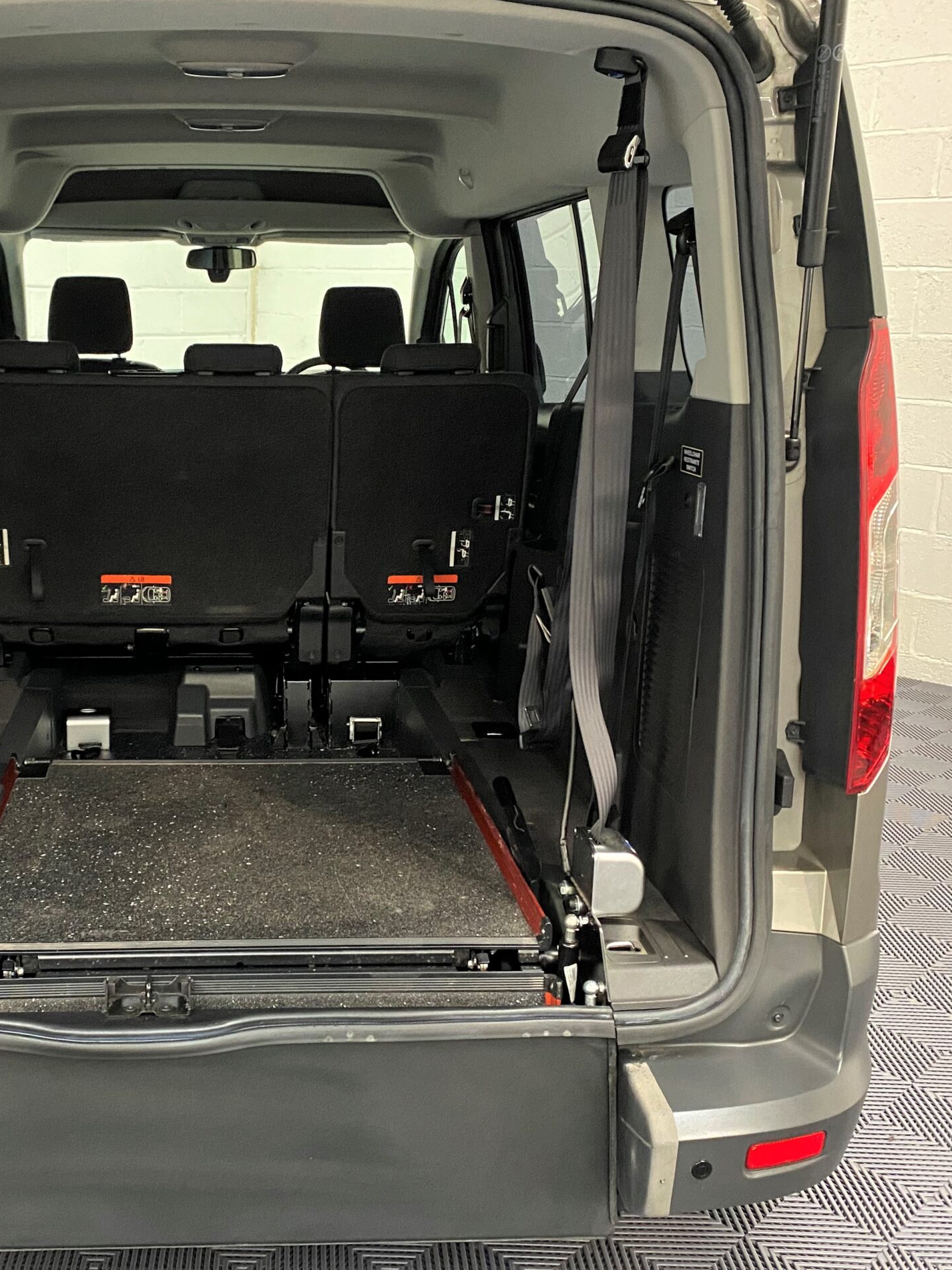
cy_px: 636
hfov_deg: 39.6
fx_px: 1284
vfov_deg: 52.6
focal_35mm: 35
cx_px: 242
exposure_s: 1/33
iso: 500
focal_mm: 4.25
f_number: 1.8
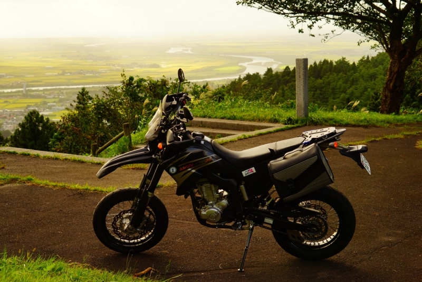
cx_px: 211
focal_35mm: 59
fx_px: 692
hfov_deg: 33.9
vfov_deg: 23.0
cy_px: 141
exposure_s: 1/100
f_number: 9
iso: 100
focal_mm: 59
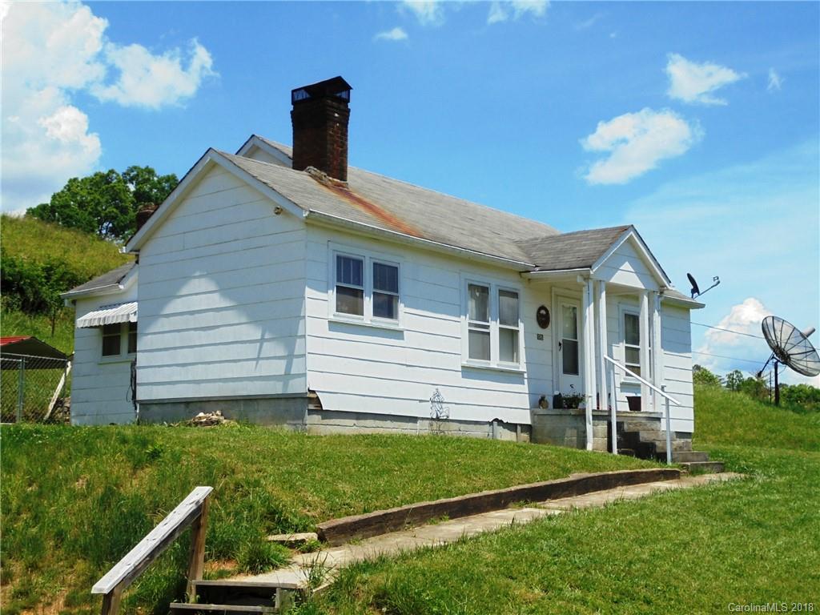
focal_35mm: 49
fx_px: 1161
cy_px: 308
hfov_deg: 38.9
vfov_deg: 29.7
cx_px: 410
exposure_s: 1/1000
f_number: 4.8
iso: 100
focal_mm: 8.9
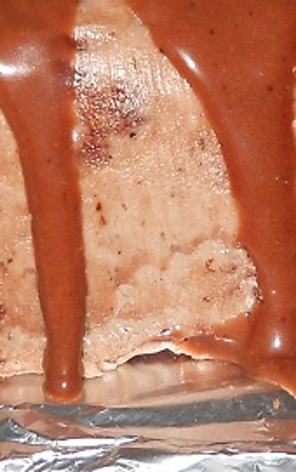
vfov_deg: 12.9
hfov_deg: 8.2
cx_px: 234
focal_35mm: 160
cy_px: -36
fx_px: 2060
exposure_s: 1/30
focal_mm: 6.72
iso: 100
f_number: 5.5
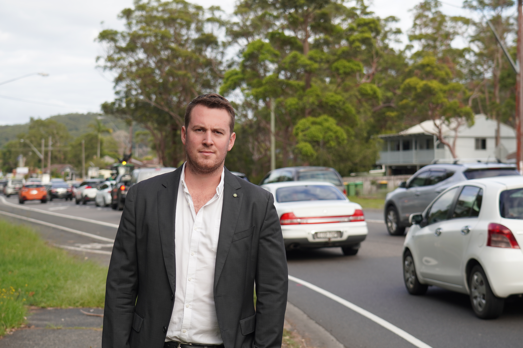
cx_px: 262
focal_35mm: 74
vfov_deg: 18.5
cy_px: 174
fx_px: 1068
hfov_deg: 27.5
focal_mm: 49
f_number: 4
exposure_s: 1/250
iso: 100
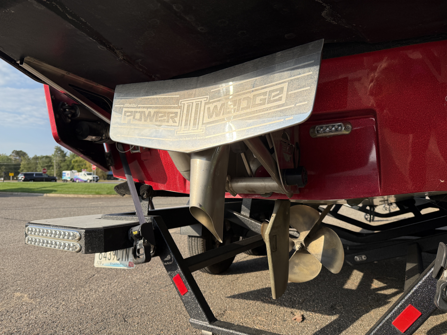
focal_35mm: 24
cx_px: 224
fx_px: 310
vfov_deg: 56.8
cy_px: 168
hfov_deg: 71.6
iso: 100
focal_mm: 6.76
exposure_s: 1/3584
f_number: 1.78
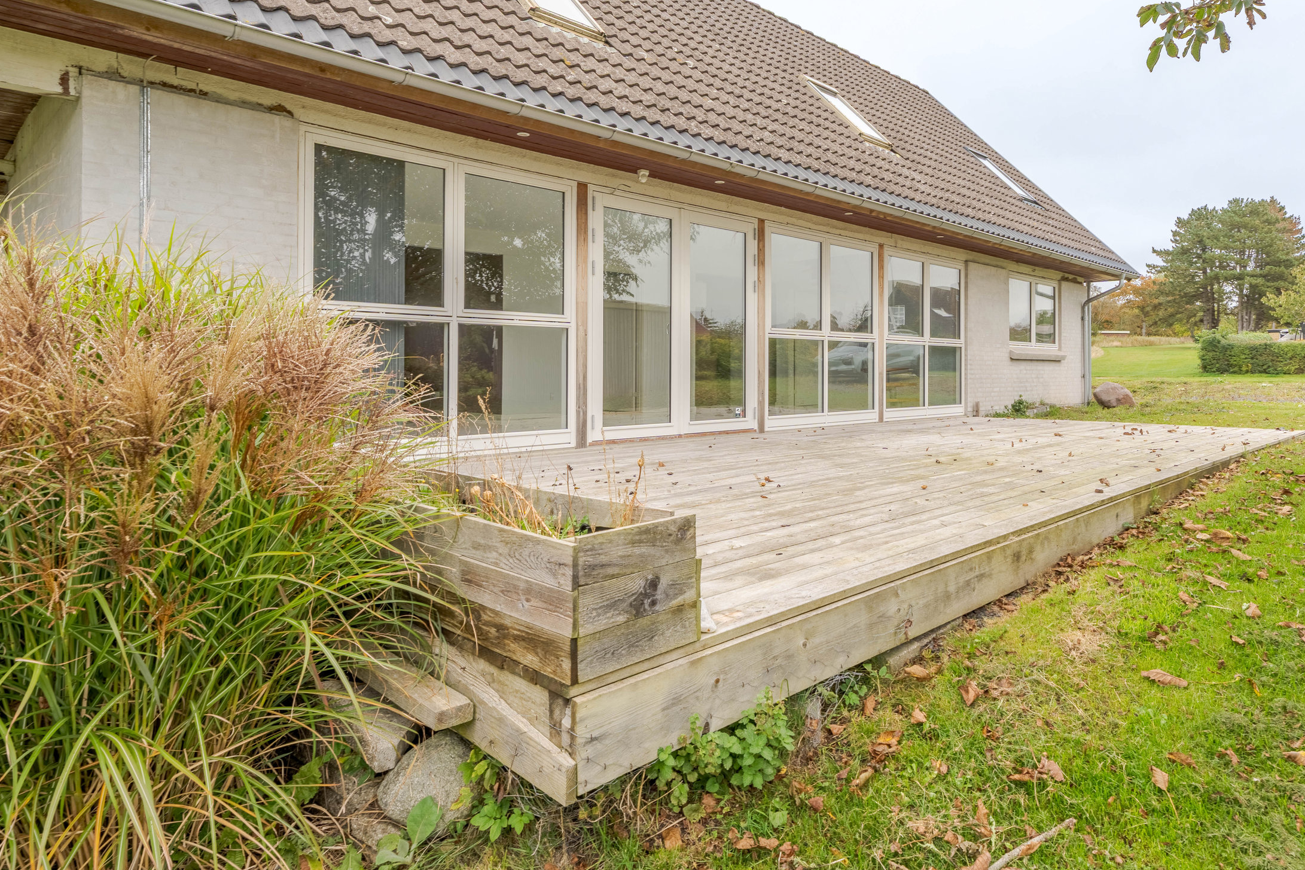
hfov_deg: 78.0
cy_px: 360
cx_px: 753
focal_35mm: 22
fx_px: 797
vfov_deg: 56.9
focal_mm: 16
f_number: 8
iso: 100
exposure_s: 1/500
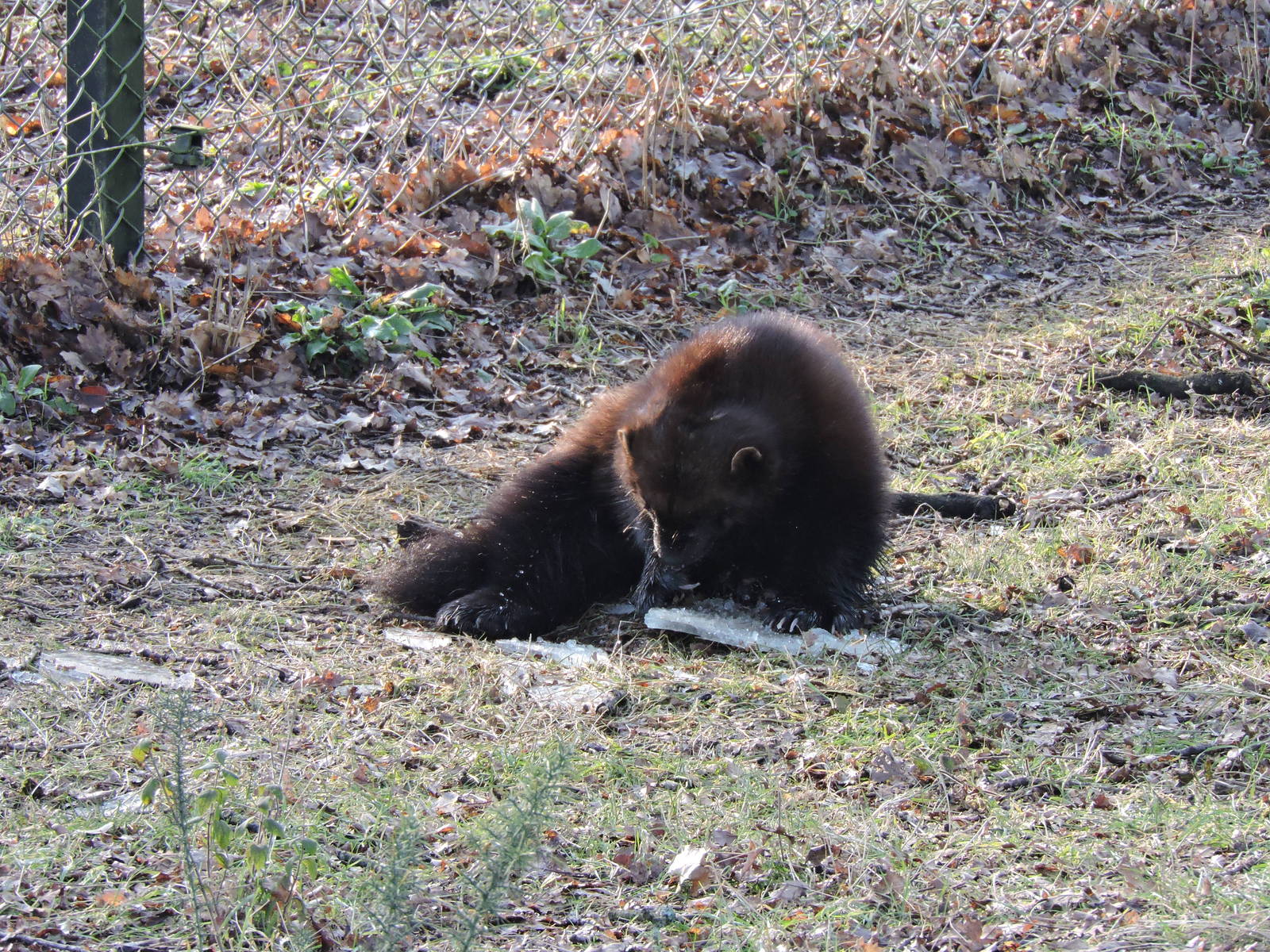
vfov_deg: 4.5
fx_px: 12107
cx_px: 635
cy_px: 476
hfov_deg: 6.0
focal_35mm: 330
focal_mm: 59.1
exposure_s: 1/125
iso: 360
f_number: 5.5
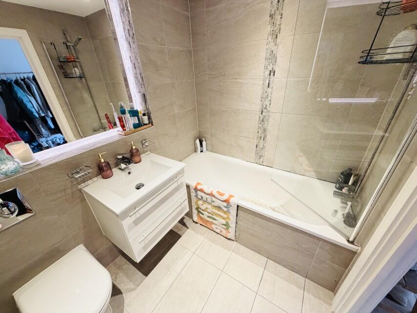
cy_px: 156
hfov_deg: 102.1
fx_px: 169
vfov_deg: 85.7
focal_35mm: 14
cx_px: 208
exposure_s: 1/100
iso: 320
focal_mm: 2.22
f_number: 2.2
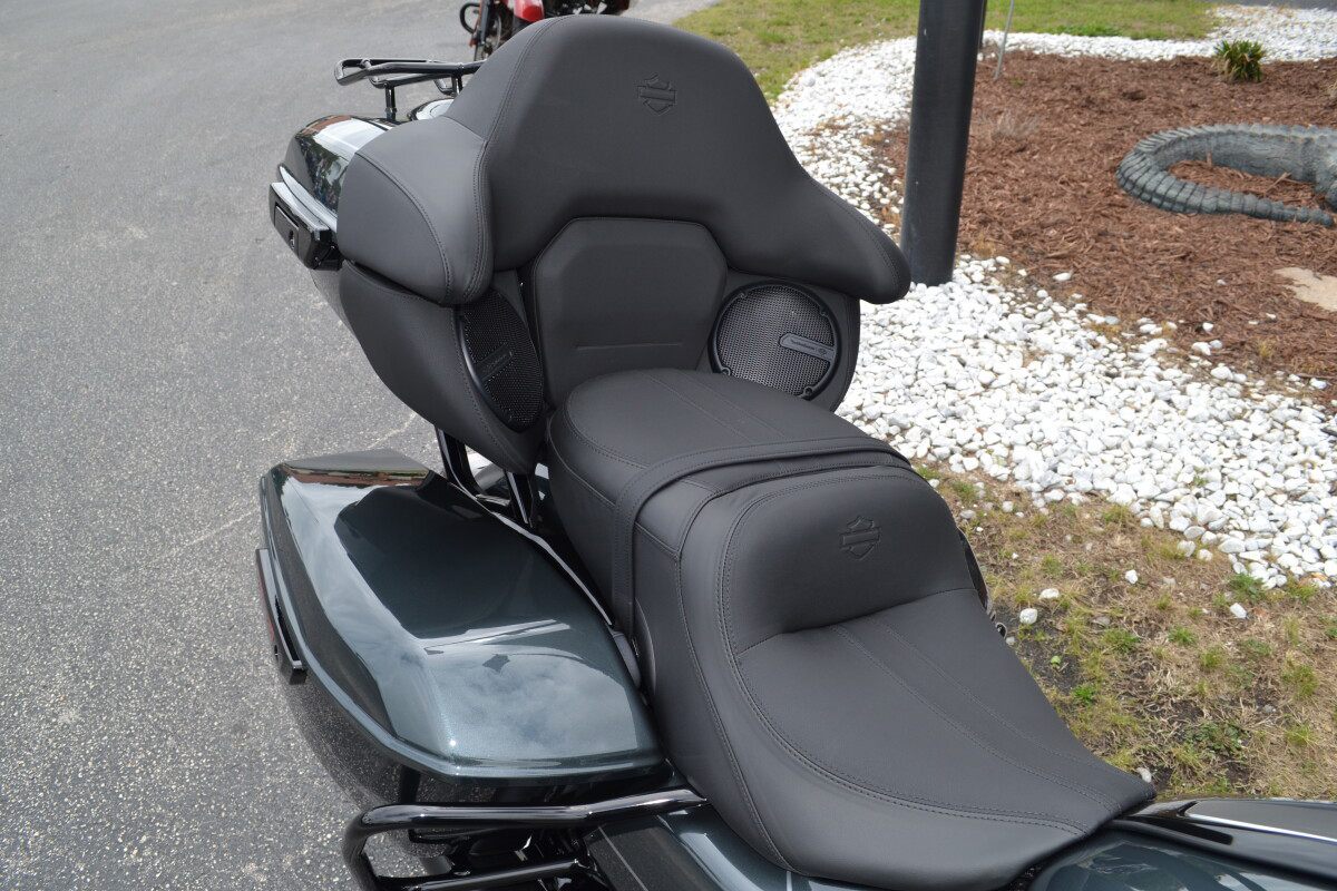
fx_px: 1003
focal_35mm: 27
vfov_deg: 47.9
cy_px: 446
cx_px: 668
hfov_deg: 67.4
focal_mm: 18
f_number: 6.3
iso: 100
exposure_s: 1/200
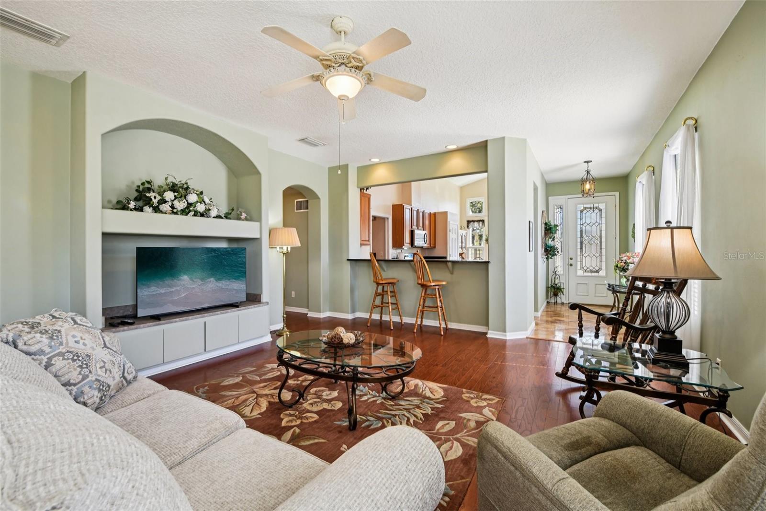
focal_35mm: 15
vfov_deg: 77.3
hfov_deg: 100.4
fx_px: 319
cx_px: 383
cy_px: 256
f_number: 8
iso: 400
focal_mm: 15
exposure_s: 1/20
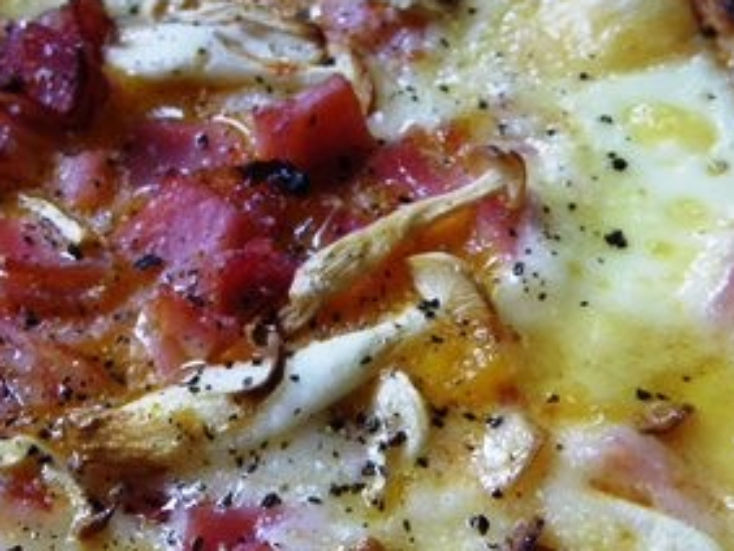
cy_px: 322
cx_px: 268
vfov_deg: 27.0
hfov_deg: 35.3
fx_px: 1146
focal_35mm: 54
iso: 500
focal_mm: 6.1
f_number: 3.8
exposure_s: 1/50
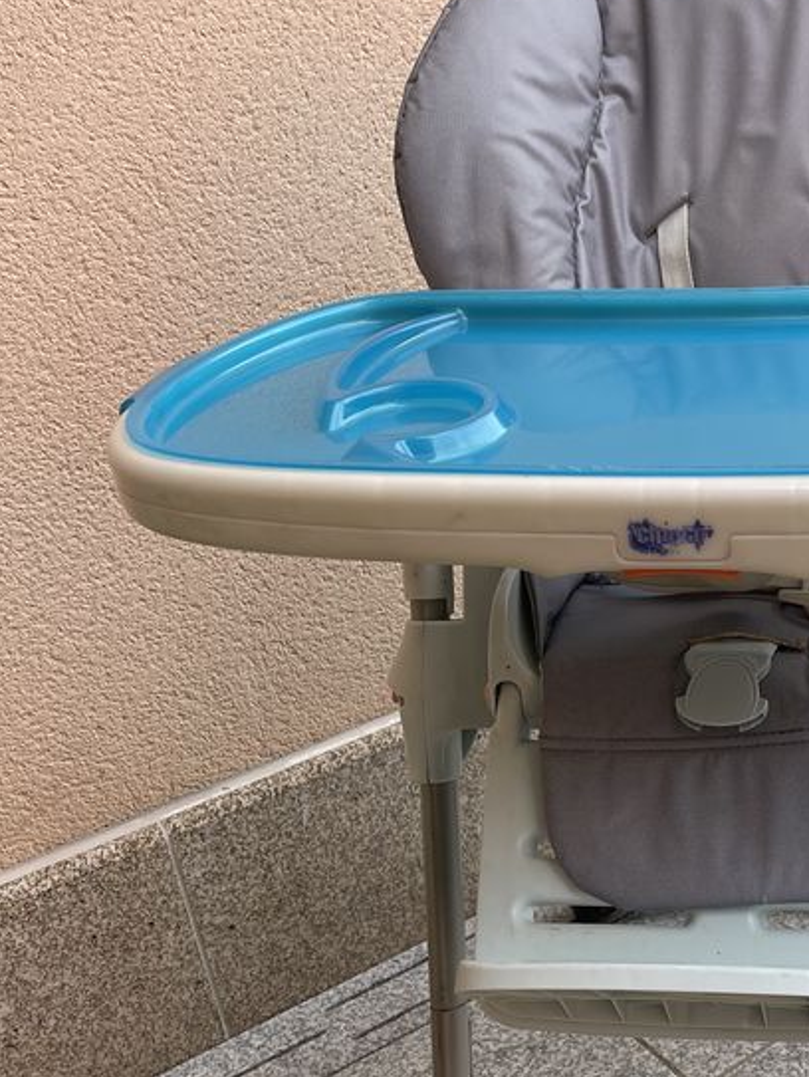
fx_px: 1432
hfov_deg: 30.1
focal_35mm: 46
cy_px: 772
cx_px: 736
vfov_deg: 40.4
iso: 32
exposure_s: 1/755
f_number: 1.6
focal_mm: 5.1
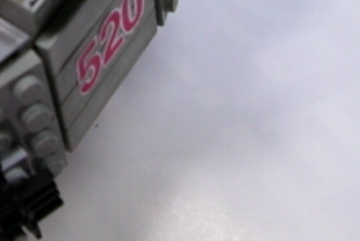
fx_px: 1061
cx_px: -44
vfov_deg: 12.5
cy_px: -87
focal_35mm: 106
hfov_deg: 18.5
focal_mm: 8.9
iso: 100
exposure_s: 1/54.7
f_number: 3.2
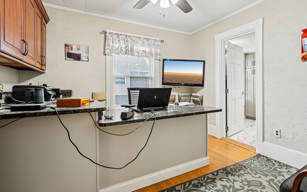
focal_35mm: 19
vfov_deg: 62.0
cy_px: 86
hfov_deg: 87.3
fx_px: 159
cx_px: 178
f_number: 8
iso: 400
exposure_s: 1/10
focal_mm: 16
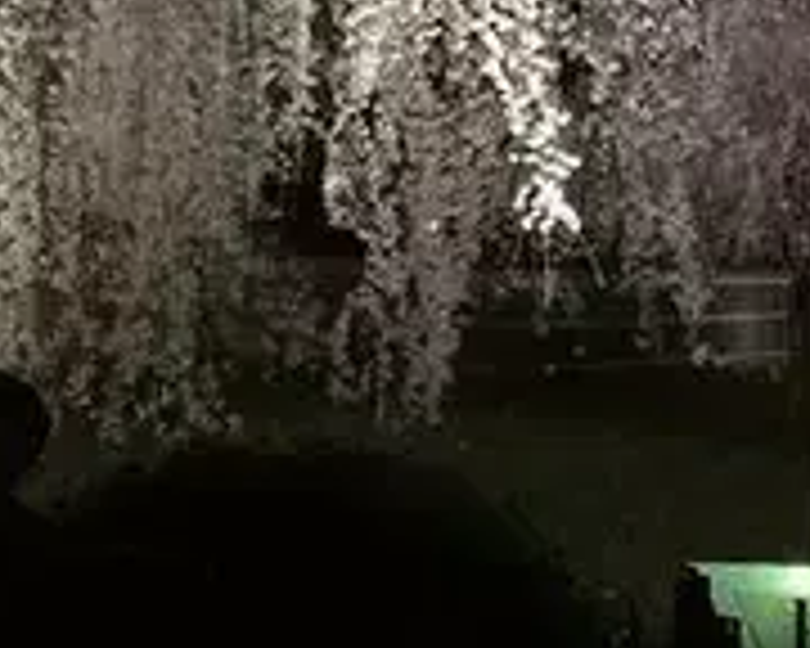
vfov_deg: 15.6
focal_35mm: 91
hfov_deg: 20.5
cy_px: -315
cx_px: 27
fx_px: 2182
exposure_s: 1/15
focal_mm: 3.99
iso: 50
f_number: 1.8
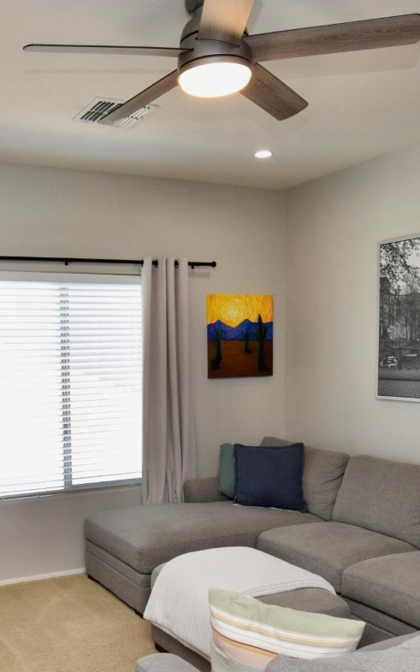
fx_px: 641
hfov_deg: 35.2
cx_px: 92
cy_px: 372
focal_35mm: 35
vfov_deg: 55.2
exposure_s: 1/125
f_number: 5.6
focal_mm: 10
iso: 800
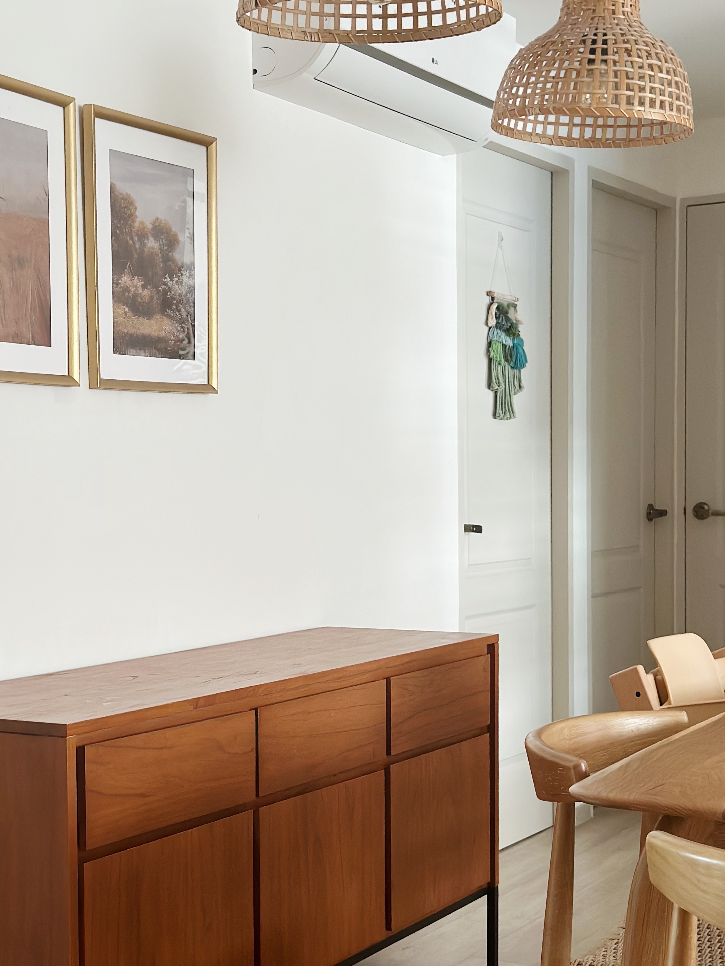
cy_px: 598
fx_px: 1732
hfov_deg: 23.6
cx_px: 269
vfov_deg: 31.1
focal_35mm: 62
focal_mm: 6.86
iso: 160
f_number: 1.78
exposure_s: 1/60
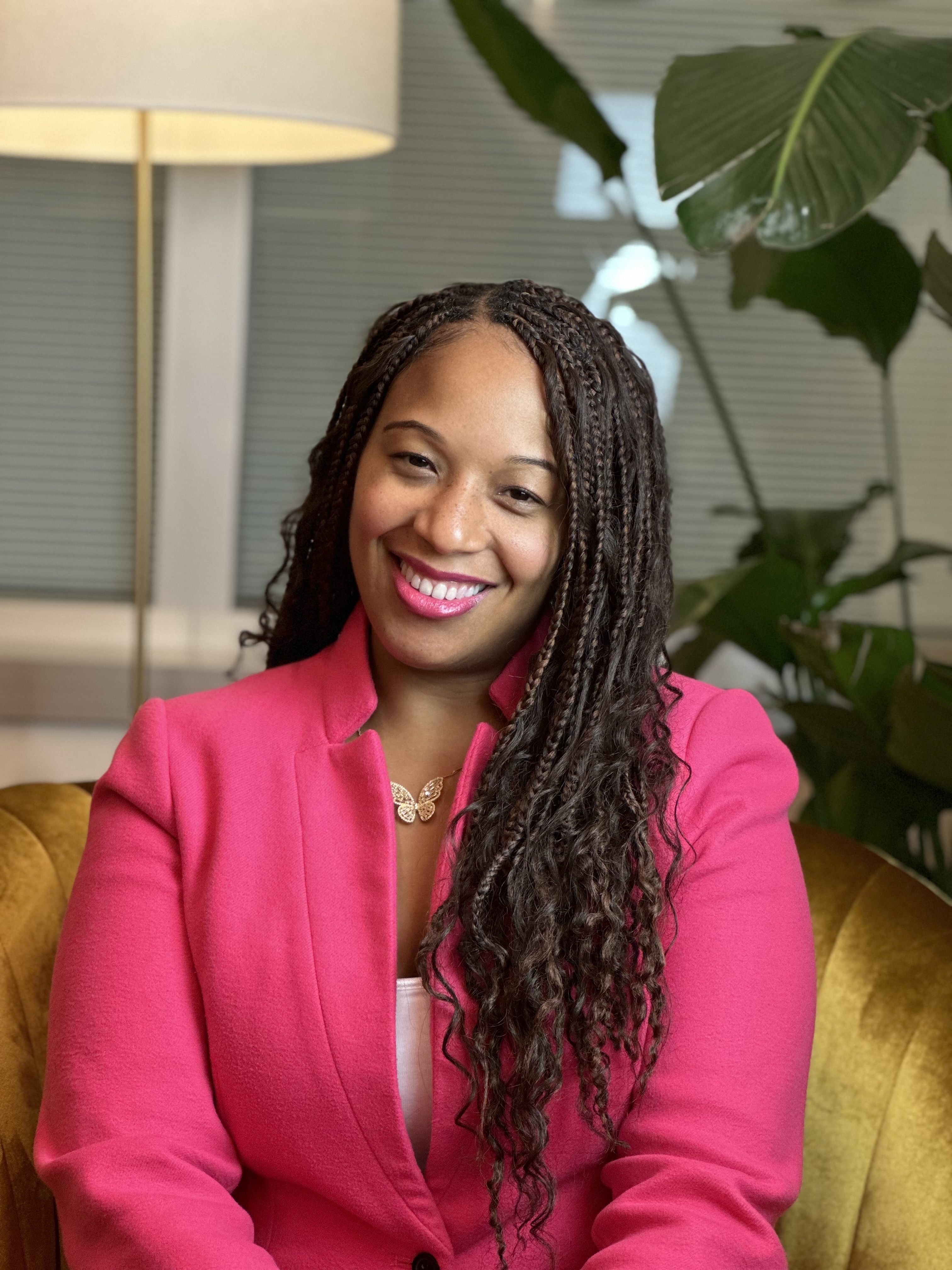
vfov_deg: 25.3
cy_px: 635
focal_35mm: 77
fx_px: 2824
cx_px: 476
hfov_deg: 19.1
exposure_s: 1/40
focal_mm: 9
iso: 250
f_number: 2.8
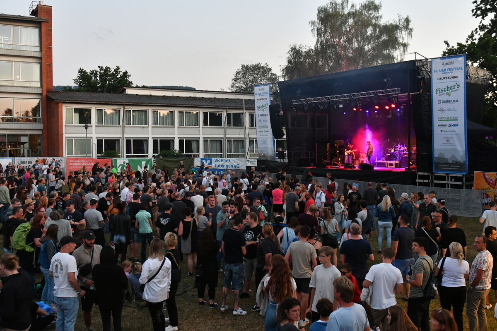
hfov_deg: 53.1
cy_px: 166
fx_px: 497
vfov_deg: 36.9
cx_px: 248
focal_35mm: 36
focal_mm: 24
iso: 2000
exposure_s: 1/100
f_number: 2.8
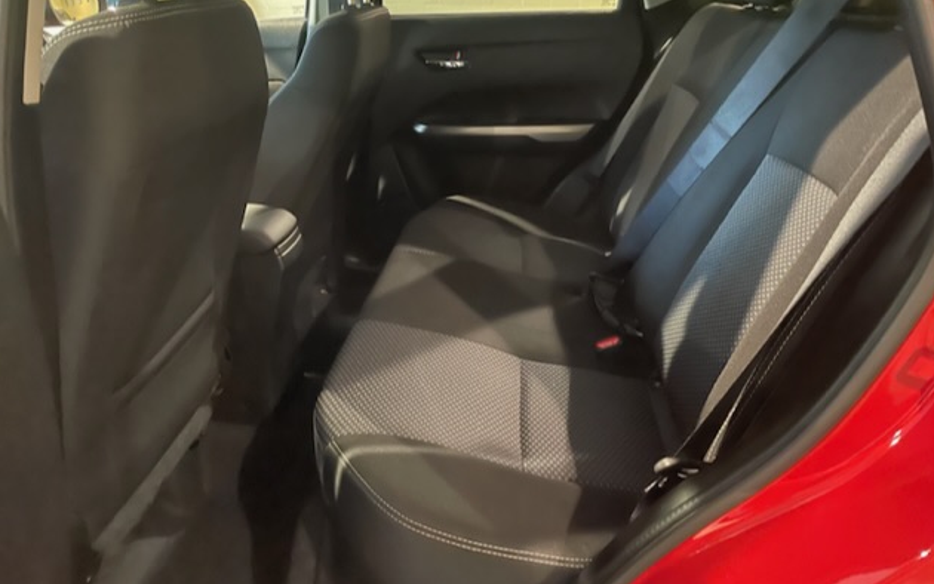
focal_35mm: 28
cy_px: 258
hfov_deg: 66.5
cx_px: 470
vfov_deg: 44.5
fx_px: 713
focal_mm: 4.2
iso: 1000
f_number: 1.6
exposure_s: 1/25
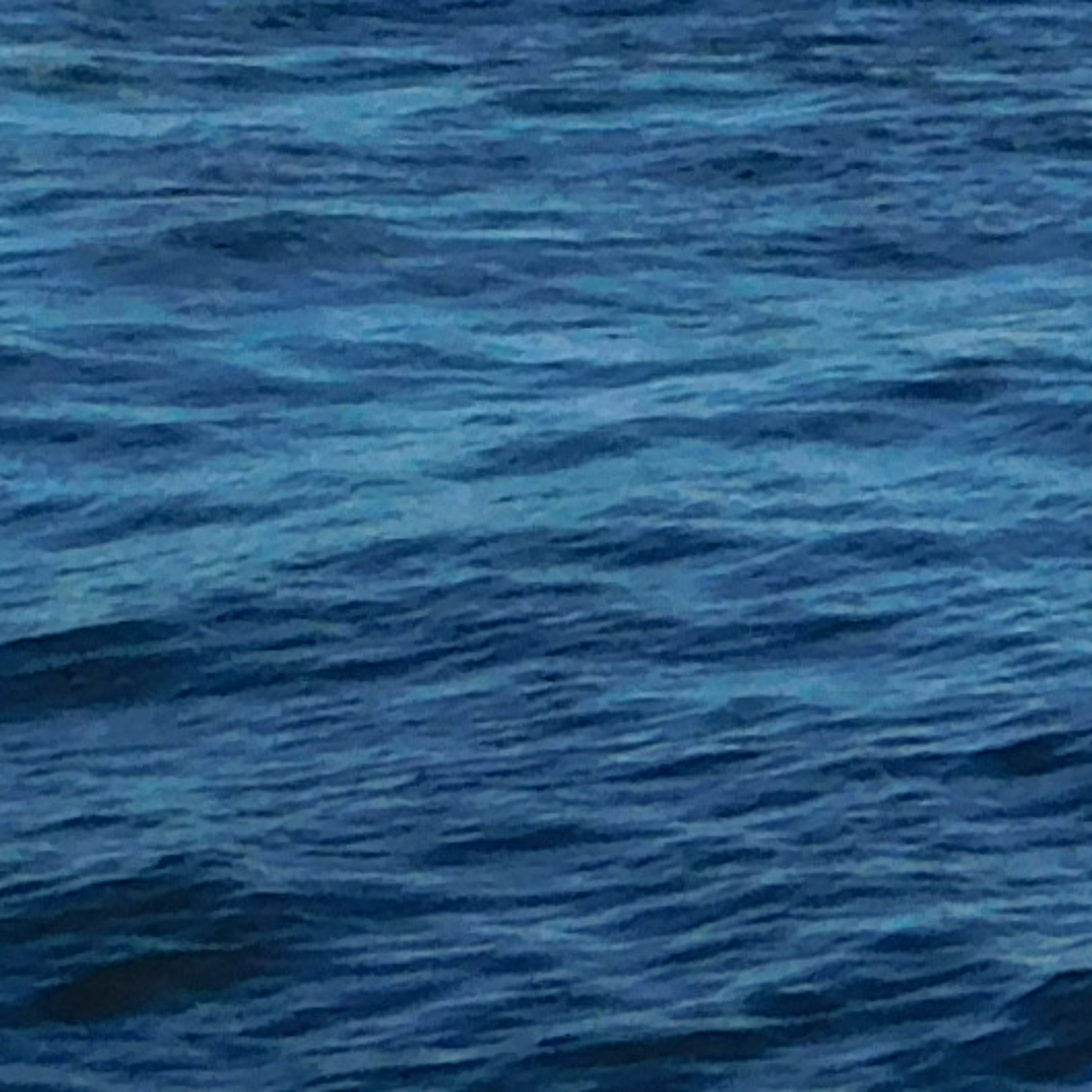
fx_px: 6317
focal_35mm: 177
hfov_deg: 7.2
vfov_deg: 9.7
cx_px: 4409
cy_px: -285
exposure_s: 1/500
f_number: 6
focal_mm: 4
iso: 125
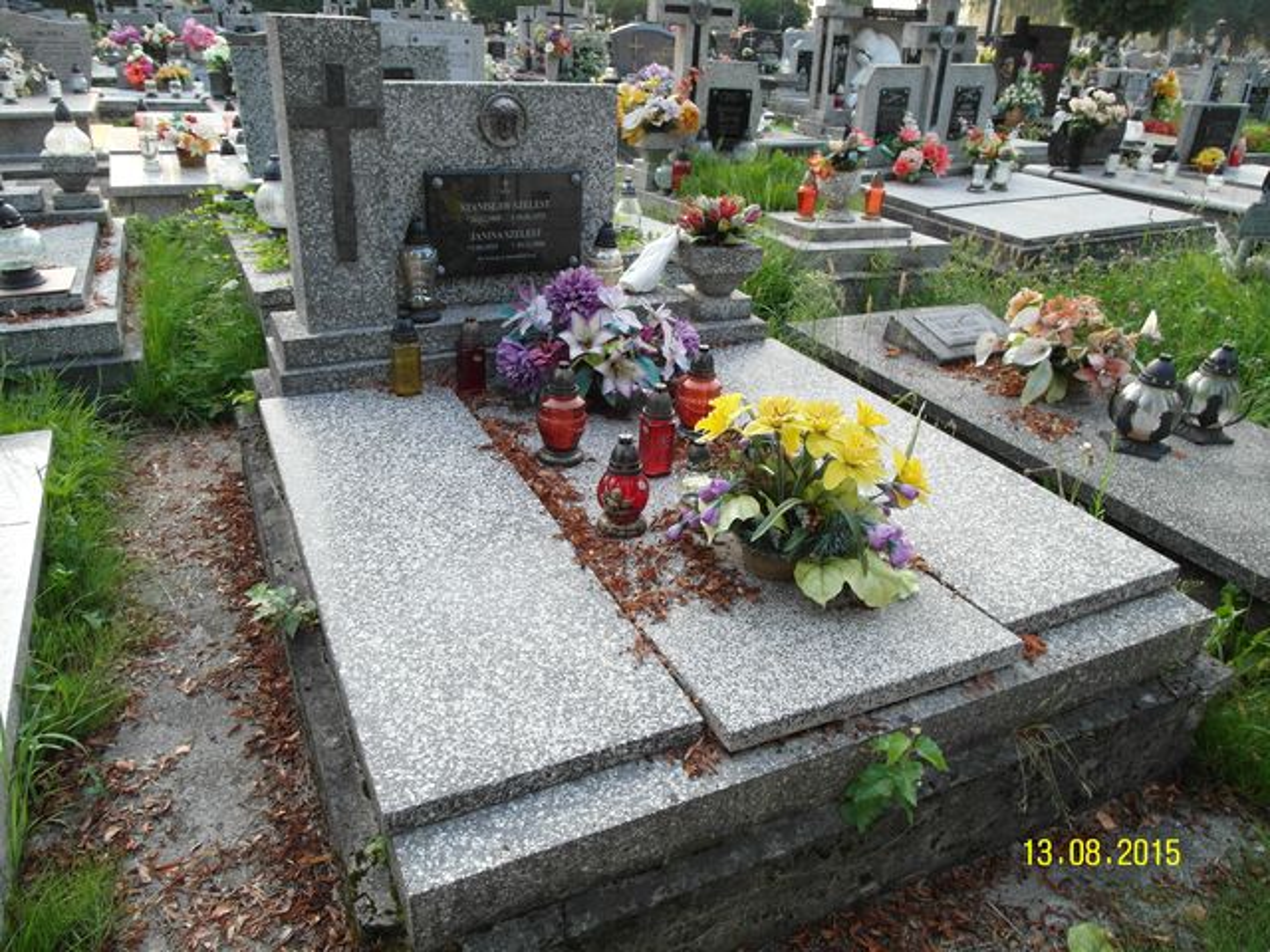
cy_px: 476
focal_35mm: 24
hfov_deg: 71.6
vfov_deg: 56.8
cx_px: 635
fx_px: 881
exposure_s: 1/60
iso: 100
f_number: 3.4
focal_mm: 5.2
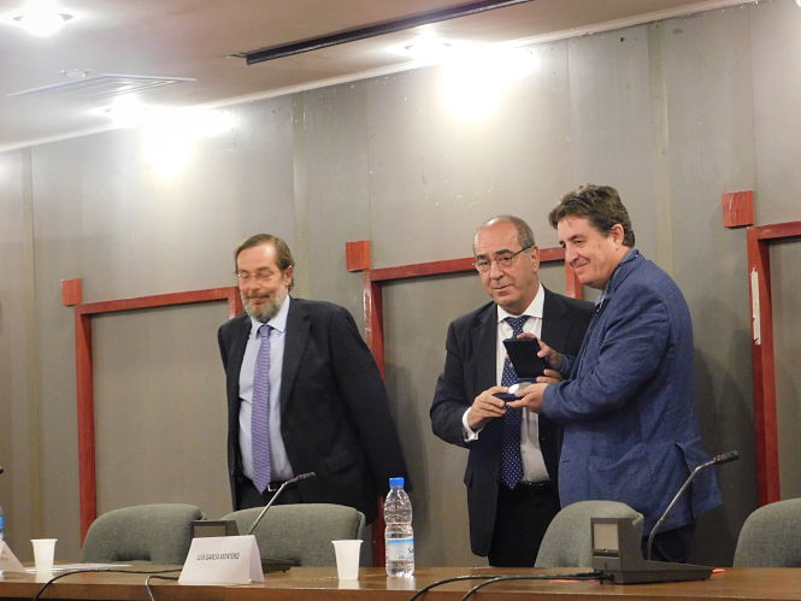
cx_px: 400
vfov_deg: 12.9
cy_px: 300
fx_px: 2662
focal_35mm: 115
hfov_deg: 17.1
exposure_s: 1/15
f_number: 4.8
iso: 800
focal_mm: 20.3
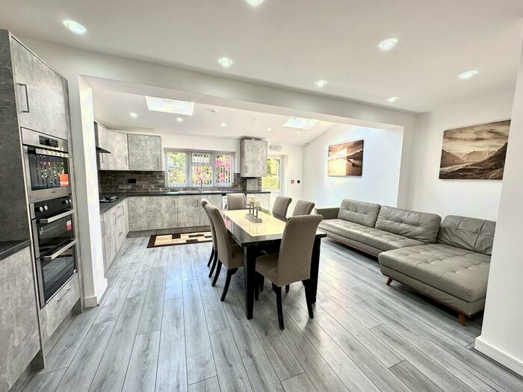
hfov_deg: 102.1
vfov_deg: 85.7
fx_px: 212
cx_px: 262
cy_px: 196
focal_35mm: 14
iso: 40
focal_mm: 2.22
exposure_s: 1/99
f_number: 2.2
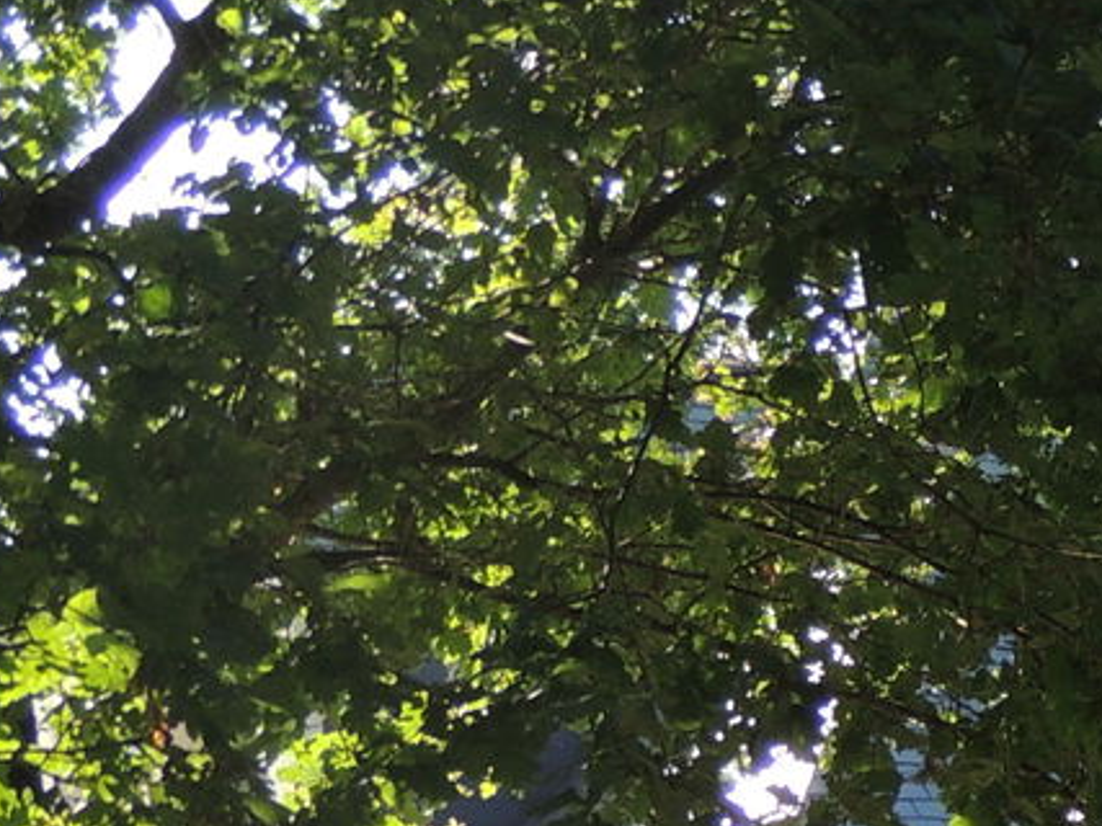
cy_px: 1226
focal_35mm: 206
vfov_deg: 7.1
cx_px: 1902
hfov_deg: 9.2
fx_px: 6556
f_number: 3.7
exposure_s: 1/200
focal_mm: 9.8
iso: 100
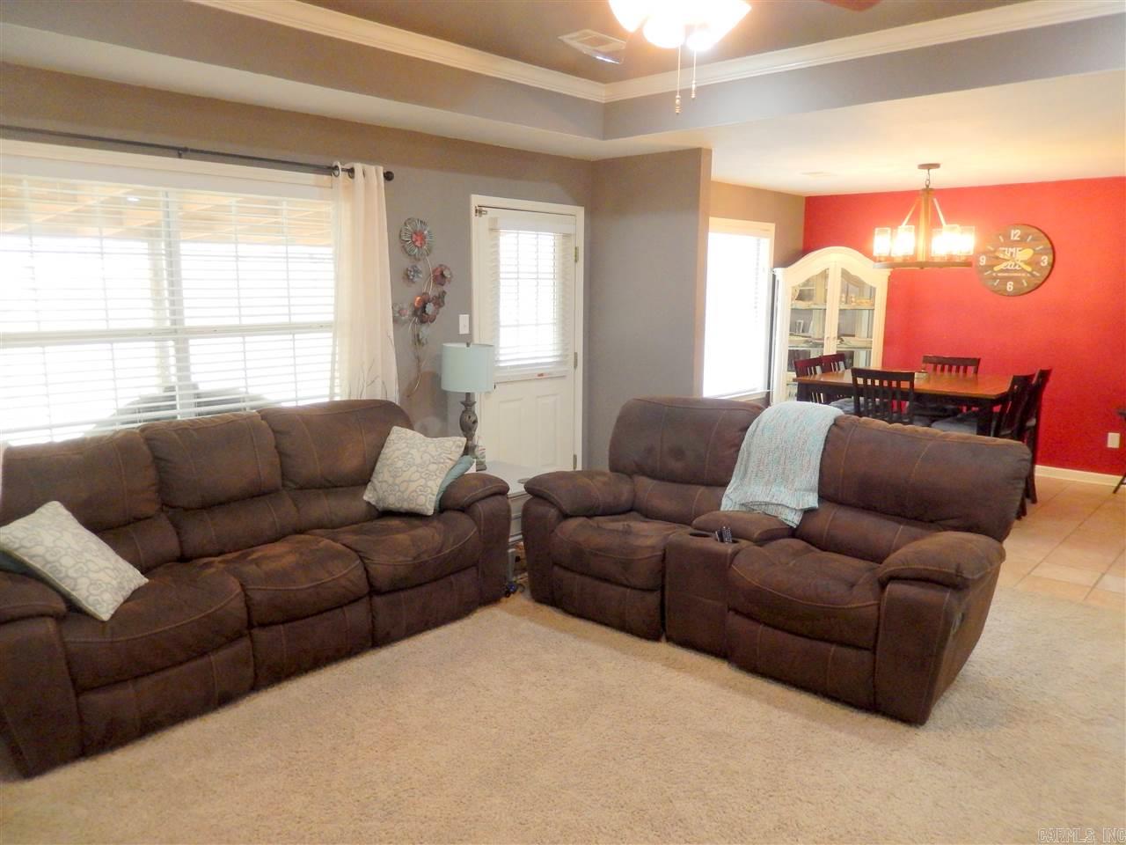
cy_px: 422
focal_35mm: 25
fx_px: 813
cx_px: 563
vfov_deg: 54.9
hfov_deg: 69.4
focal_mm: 4.5
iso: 360
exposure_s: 1/30
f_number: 3.4
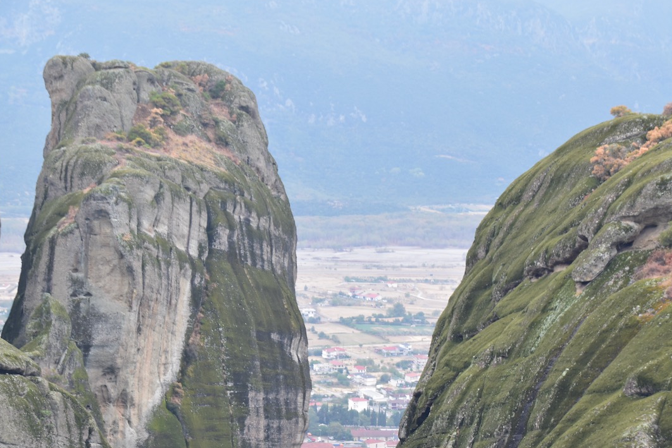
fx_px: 1755
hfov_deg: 21.7
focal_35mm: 94
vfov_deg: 14.6
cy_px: 263
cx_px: 380
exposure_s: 1/40
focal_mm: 52
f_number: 7.1
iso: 400
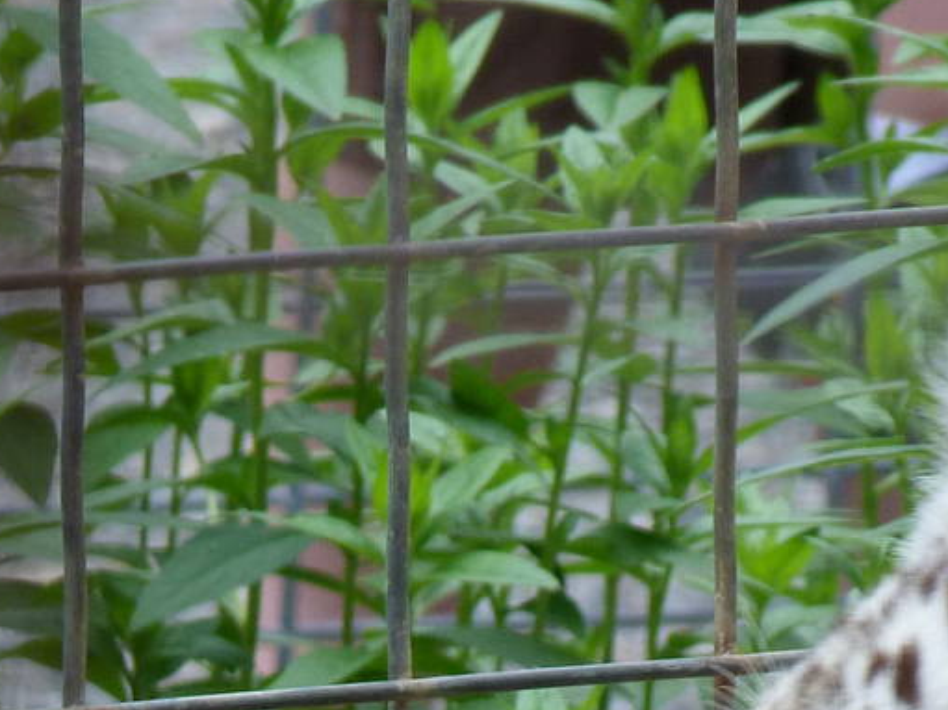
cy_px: 1027
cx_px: 685
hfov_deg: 1.3
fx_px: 42001
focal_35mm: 1534
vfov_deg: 1.0
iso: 160
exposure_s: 1/320
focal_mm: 88.2
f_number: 4.5
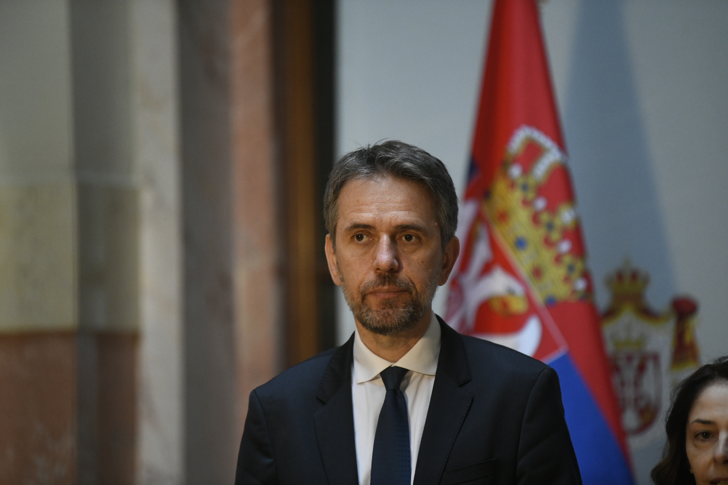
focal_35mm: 200
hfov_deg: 10.3
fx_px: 4044
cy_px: 242
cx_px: 364
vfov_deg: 6.9
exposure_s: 1/250
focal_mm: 200
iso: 3200
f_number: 2.8
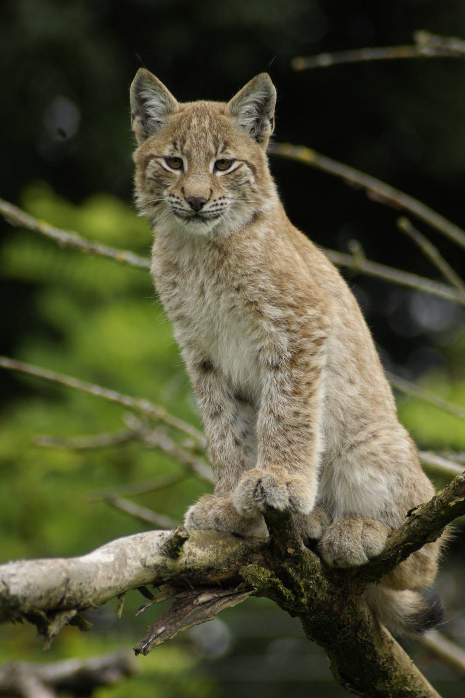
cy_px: 349
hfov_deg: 3.1
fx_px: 8728
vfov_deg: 4.6
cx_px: 232
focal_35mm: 450
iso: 400
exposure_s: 1/400
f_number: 5.6
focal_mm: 300
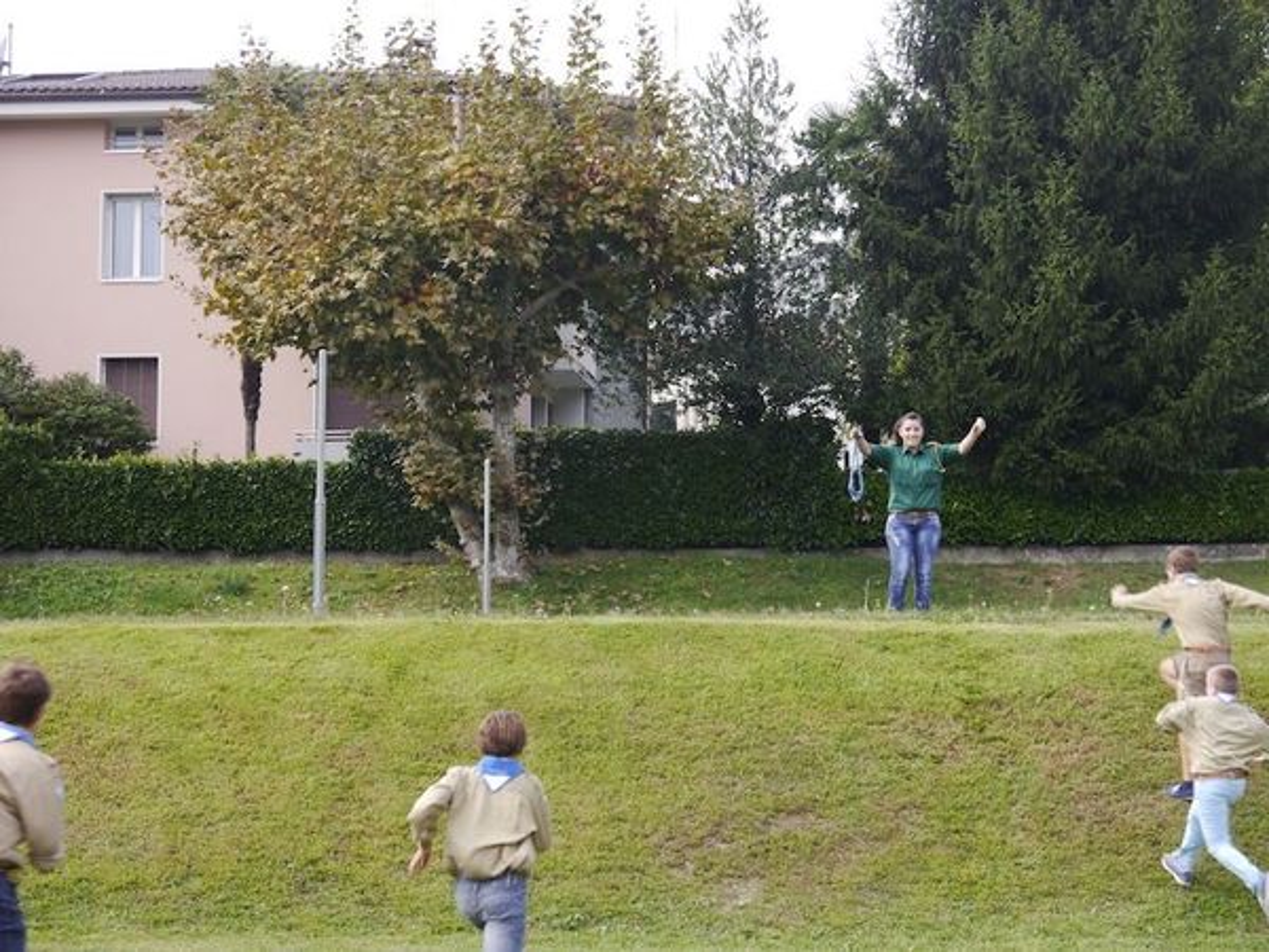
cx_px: 634
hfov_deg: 23.3
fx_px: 3079
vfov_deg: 17.6
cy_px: 476
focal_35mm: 84
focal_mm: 42
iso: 160
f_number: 5.6
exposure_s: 1/160
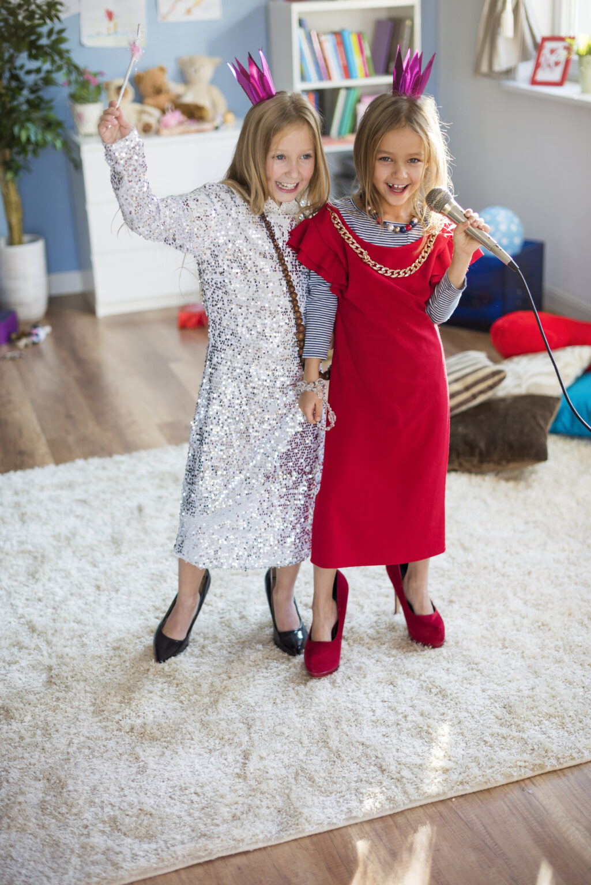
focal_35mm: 50
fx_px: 1230
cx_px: 296
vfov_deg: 39.6
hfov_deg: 27.0
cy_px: 442
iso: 160
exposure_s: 1/125
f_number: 2
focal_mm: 50
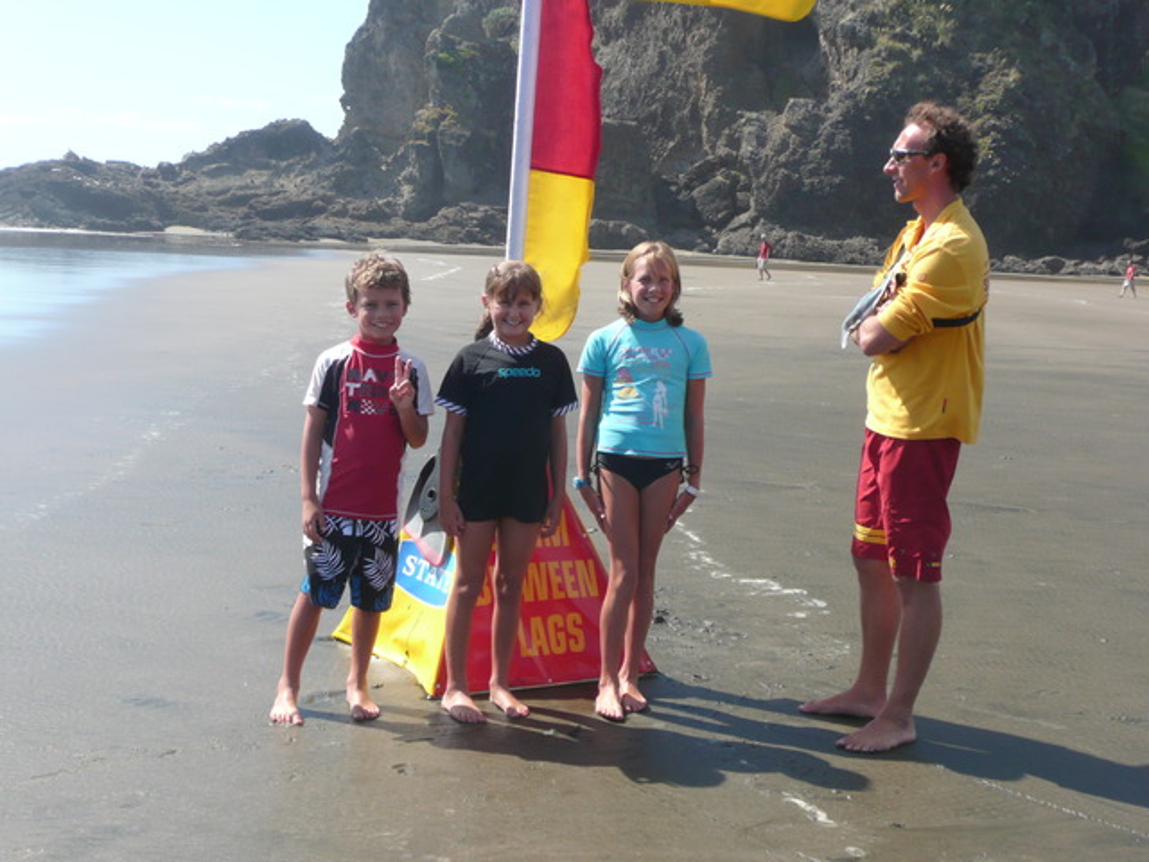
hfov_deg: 38.2
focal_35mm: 50
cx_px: 574
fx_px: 1660
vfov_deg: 29.1
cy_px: 431
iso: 100
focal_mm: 8.2
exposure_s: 1/400
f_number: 4.2
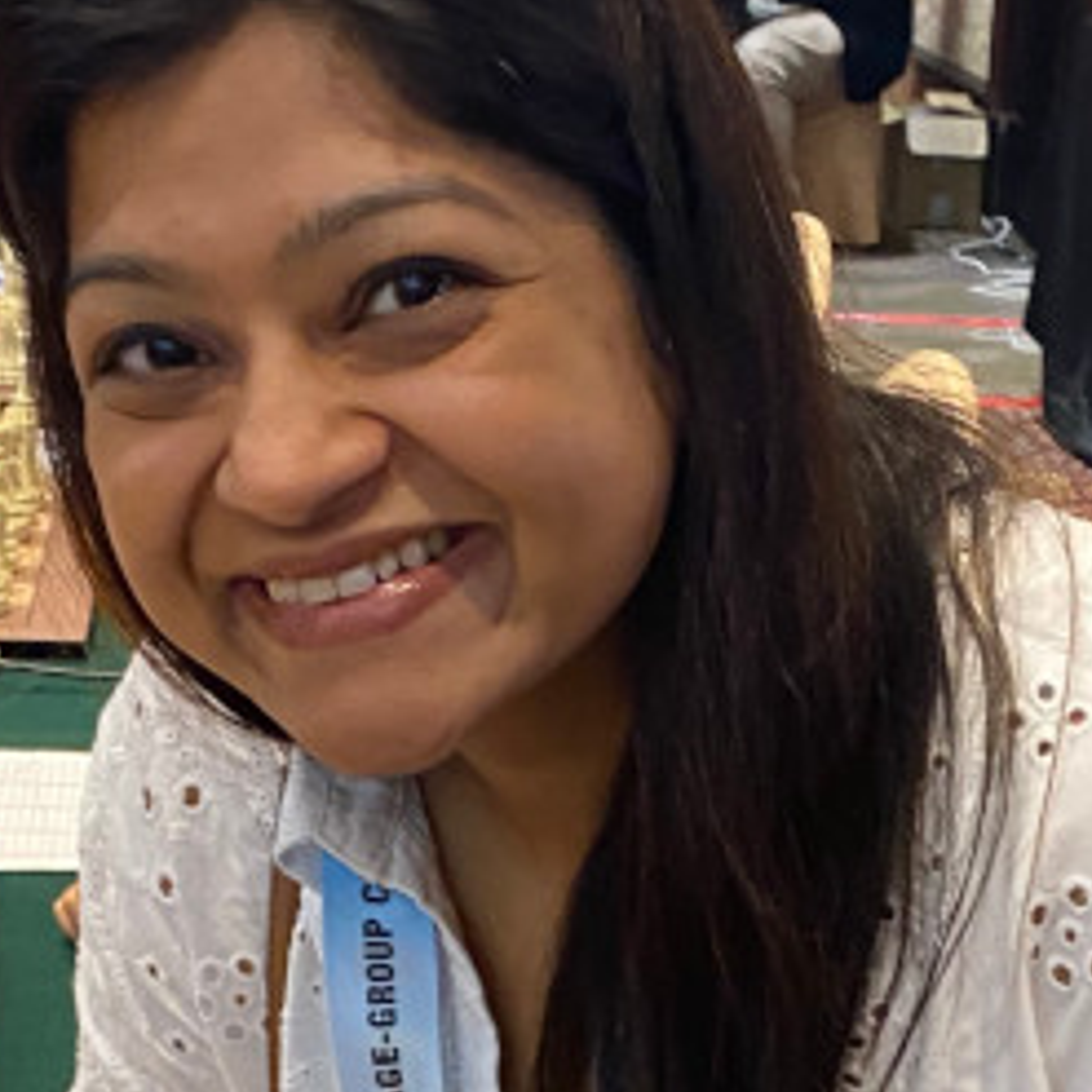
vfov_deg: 17.3
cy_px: 1499
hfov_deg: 18.6
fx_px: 3319
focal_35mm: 93
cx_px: 707
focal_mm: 4.25
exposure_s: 1/50
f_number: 1.8
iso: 320
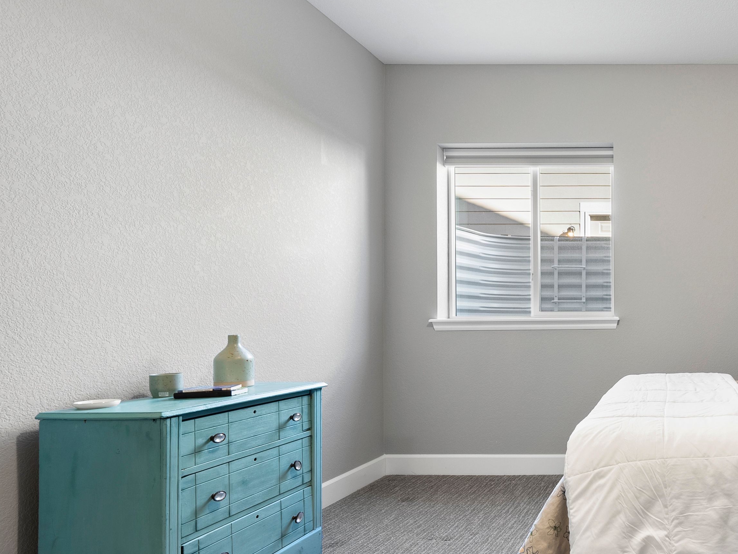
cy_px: 310
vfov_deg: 54.7
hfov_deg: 58.2
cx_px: 679
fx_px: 533
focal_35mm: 25
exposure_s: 1
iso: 640
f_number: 8
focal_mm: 14
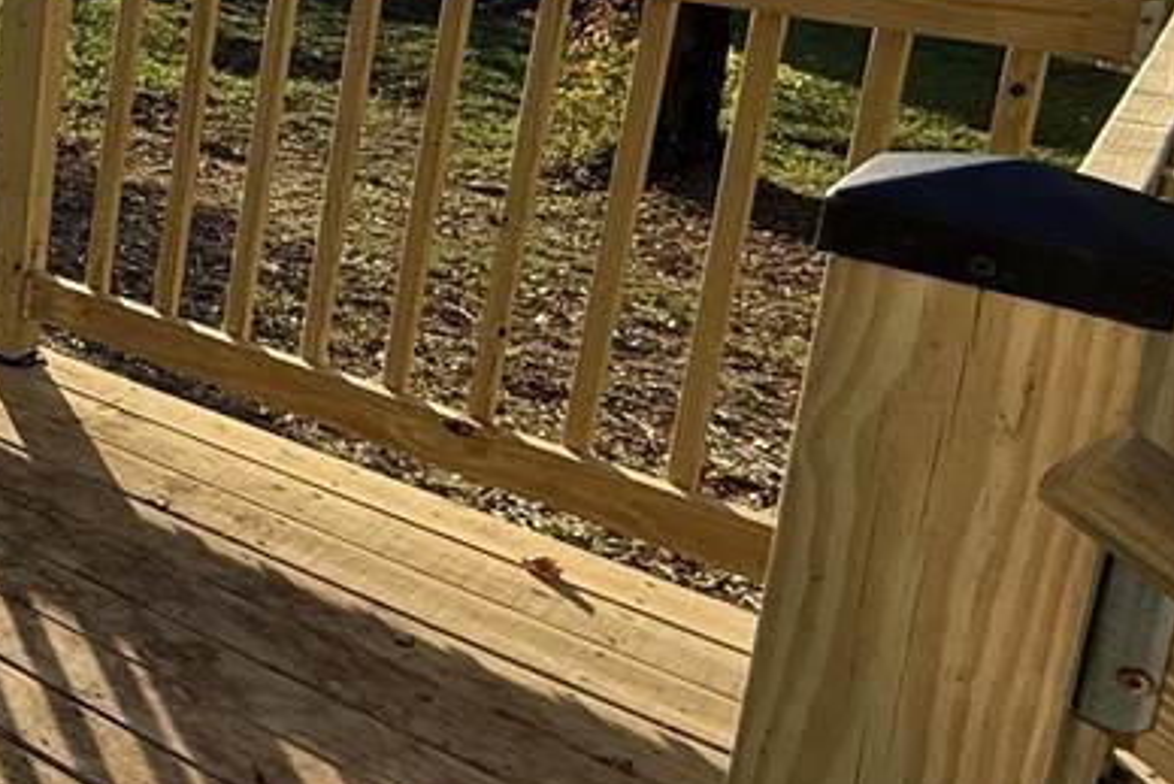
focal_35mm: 48
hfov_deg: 26.0
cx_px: -699
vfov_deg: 25.8
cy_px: -94
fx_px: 1566
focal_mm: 2.22
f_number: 2.2
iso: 64
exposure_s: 1/841
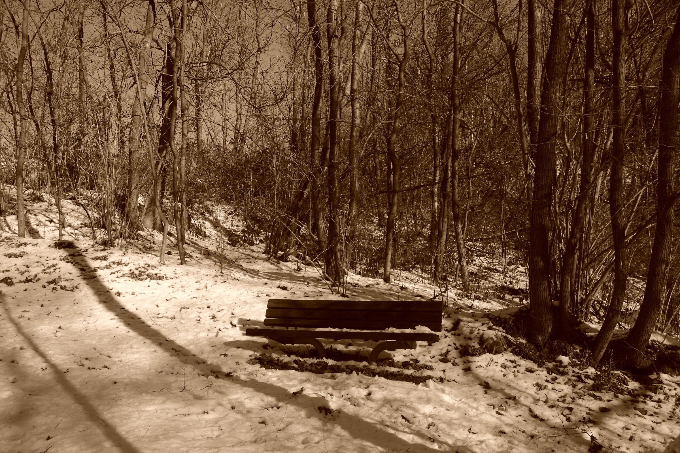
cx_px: 340
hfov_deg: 67.4
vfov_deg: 47.9
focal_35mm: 27
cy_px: 226
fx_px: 510
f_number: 9
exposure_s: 1/160
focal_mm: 18
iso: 100
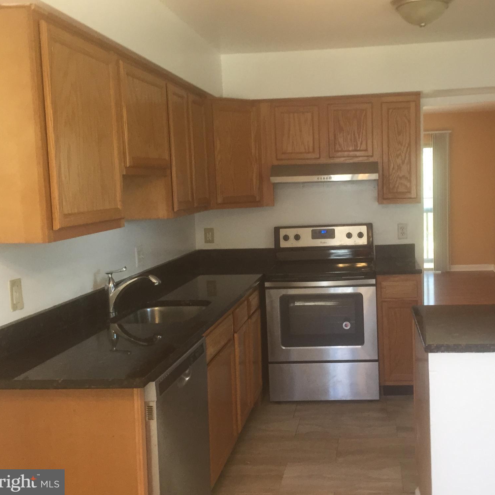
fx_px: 566
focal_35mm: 35
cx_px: 320
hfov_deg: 46.6
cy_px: 243
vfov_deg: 47.2
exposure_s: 1/30
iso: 40
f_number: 2.2
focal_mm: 4.15
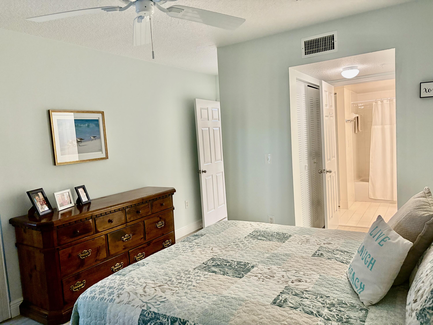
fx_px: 325
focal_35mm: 26
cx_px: 216
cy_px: 162
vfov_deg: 53.1
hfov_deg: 67.3
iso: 250
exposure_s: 1/60
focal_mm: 5.96
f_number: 1.6
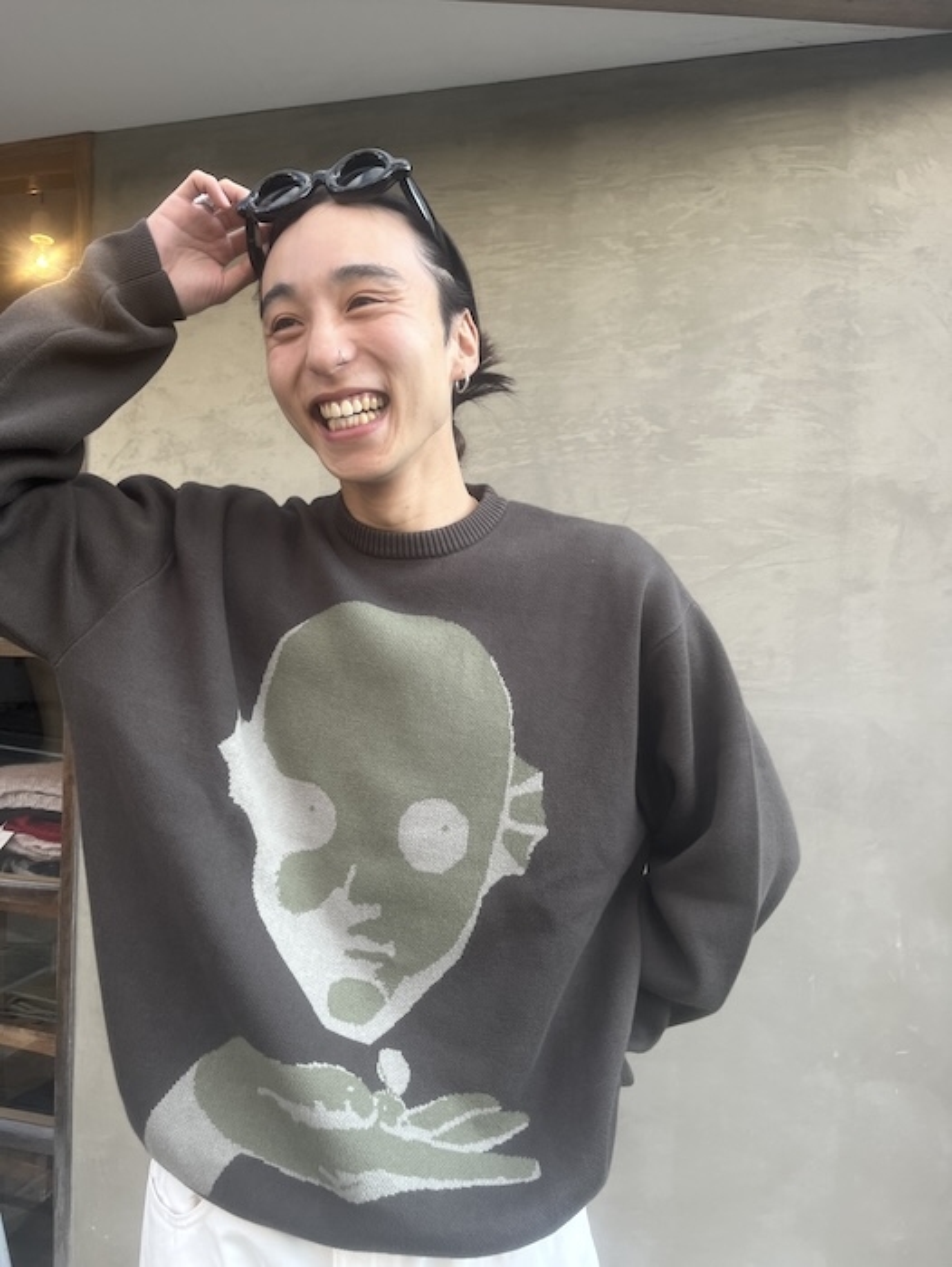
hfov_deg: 53.1
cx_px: 476
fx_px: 952
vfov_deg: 67.3
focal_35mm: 26
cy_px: 634
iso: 50
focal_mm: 5.1
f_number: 1.6
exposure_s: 1/350
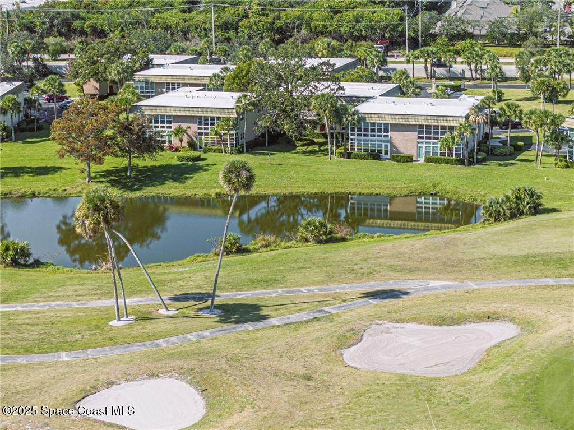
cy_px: 215
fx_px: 1160
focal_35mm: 70
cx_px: 287
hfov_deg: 27.8
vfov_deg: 21.0
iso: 100
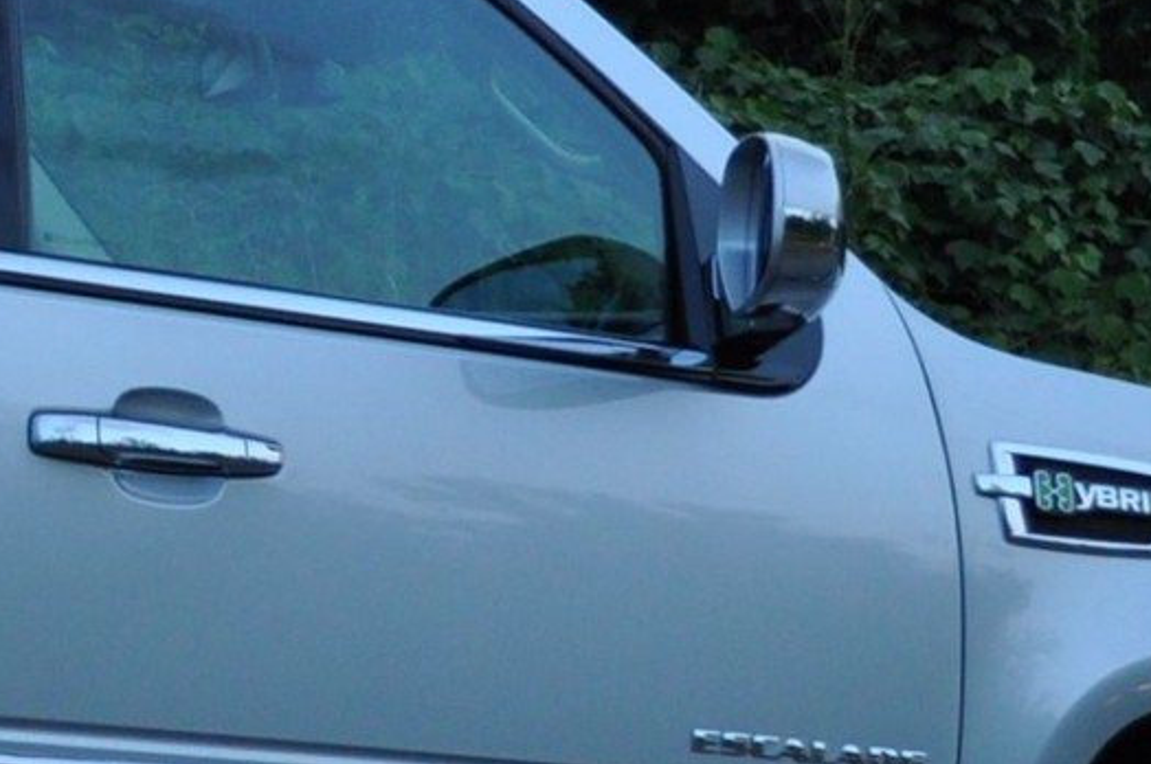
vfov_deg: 9.6
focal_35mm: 143
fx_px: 4566
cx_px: -277
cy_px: 532
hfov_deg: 13.9
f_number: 4
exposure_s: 1/60
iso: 560
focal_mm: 20
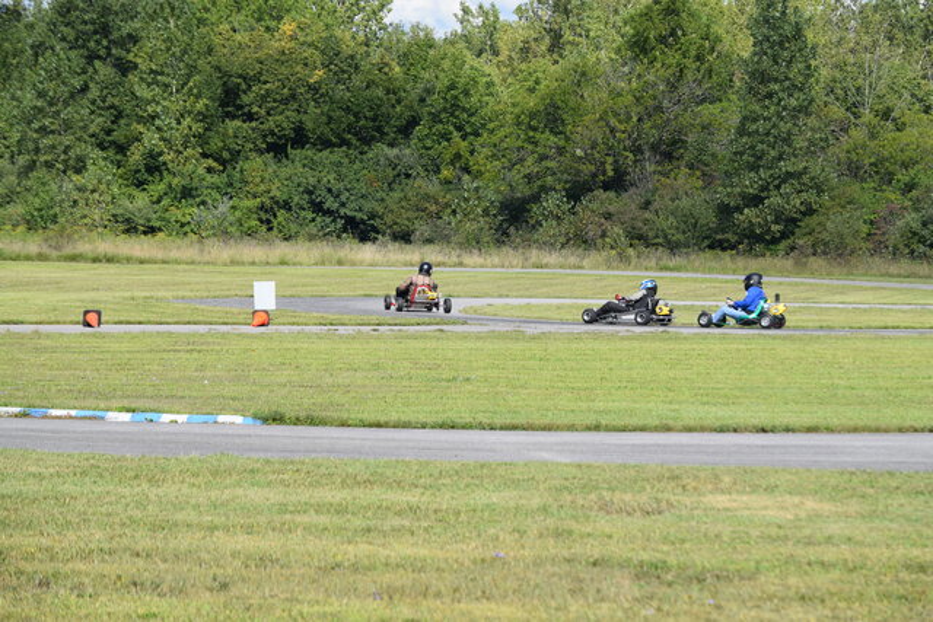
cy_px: 311
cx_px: 466
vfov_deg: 10.2
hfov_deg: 15.2
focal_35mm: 135
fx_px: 3499
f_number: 6.3
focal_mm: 90
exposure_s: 1/640
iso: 200
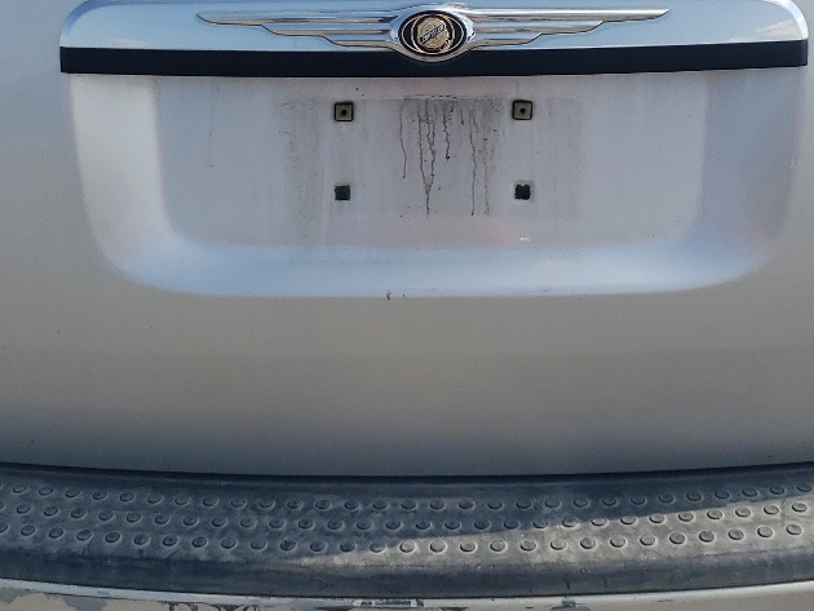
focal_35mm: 66
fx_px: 1553
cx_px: 425
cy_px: 72
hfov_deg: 29.4
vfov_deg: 21.8
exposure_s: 1/3333
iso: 50
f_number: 1.5
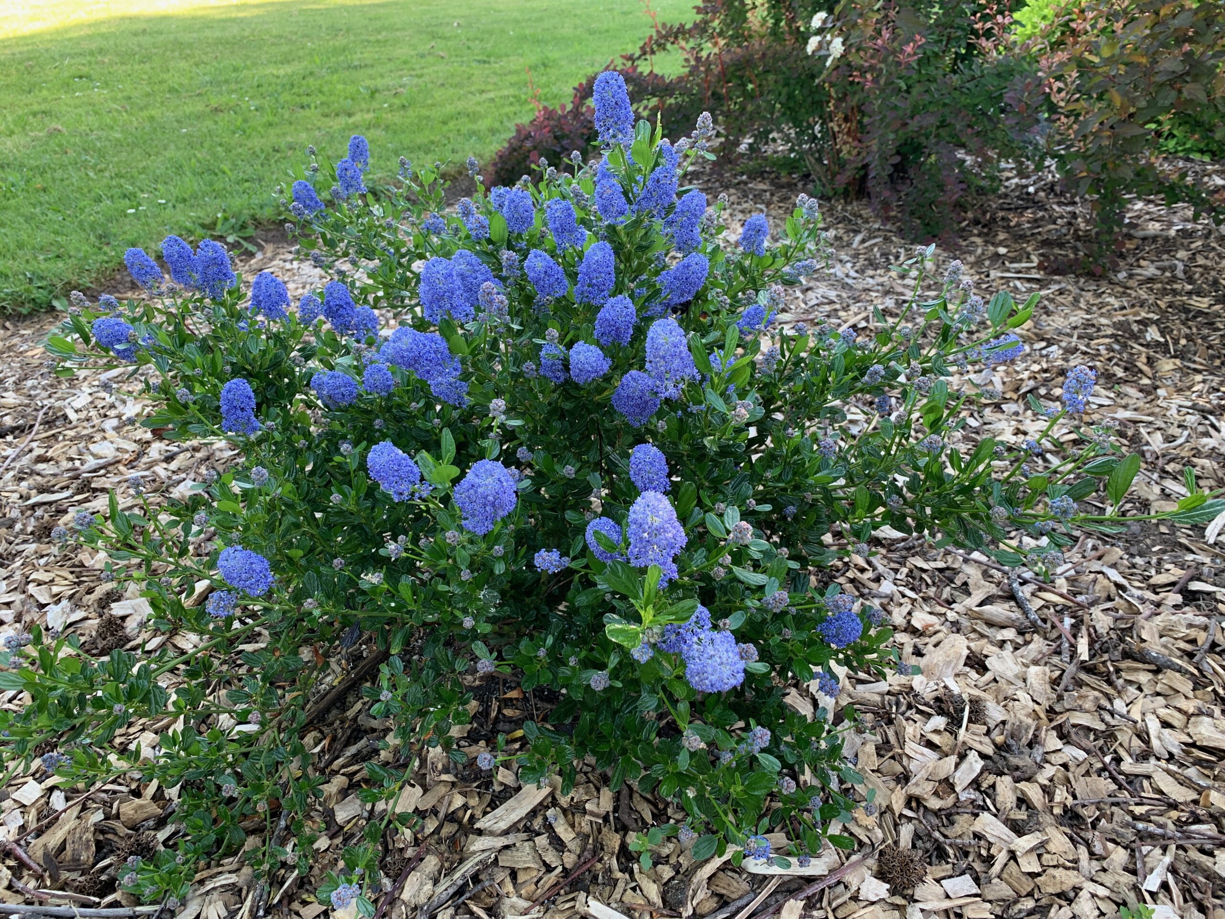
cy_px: 460
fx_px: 920
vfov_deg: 53.1
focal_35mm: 26
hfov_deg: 67.3
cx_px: 612
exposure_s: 1/121
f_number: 1.8
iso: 50
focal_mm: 4.25
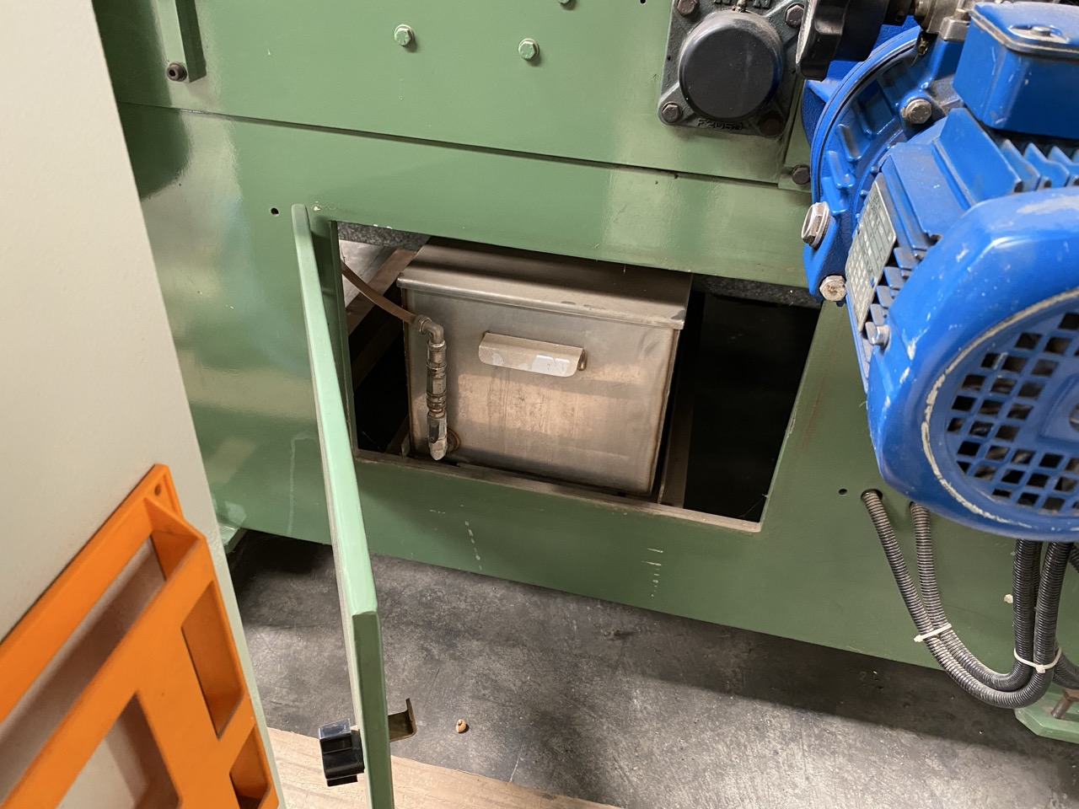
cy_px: 404
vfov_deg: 53.1
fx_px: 810
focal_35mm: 26
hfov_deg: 67.3
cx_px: 540
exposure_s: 1/60
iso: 320
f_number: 1.8
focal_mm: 4.25
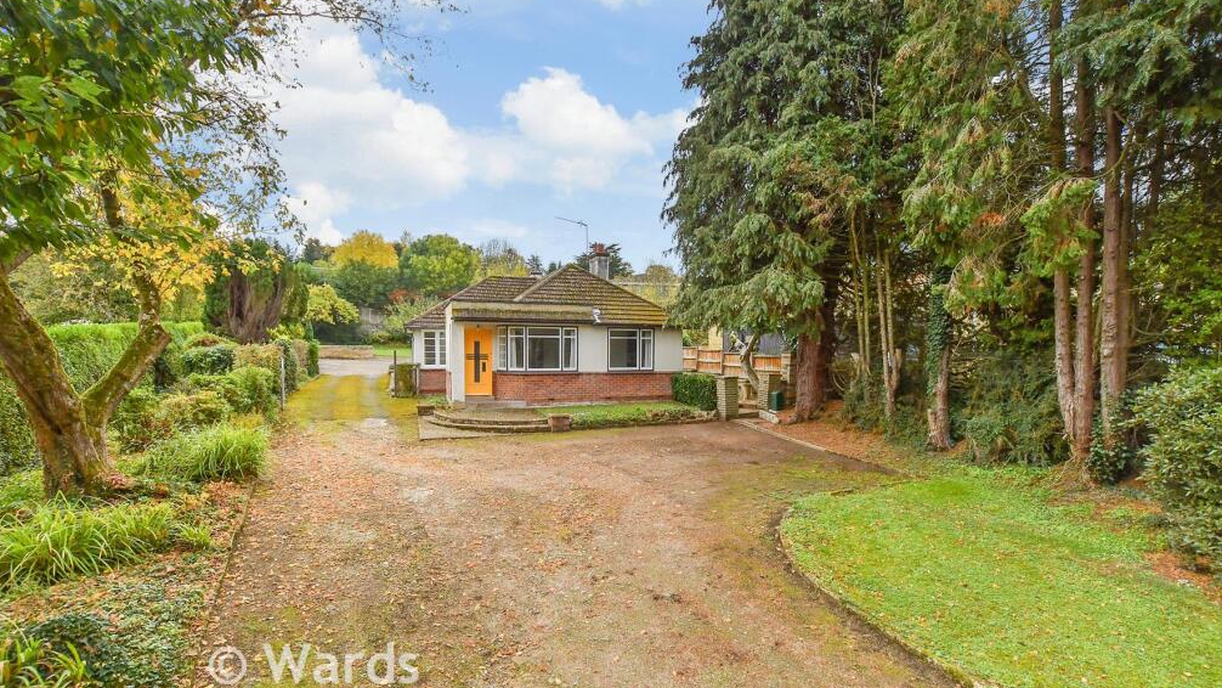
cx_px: 612
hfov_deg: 99.4
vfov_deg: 66.9
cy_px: 380
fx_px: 518
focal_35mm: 16
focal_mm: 10
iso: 400
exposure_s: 1/400
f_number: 8
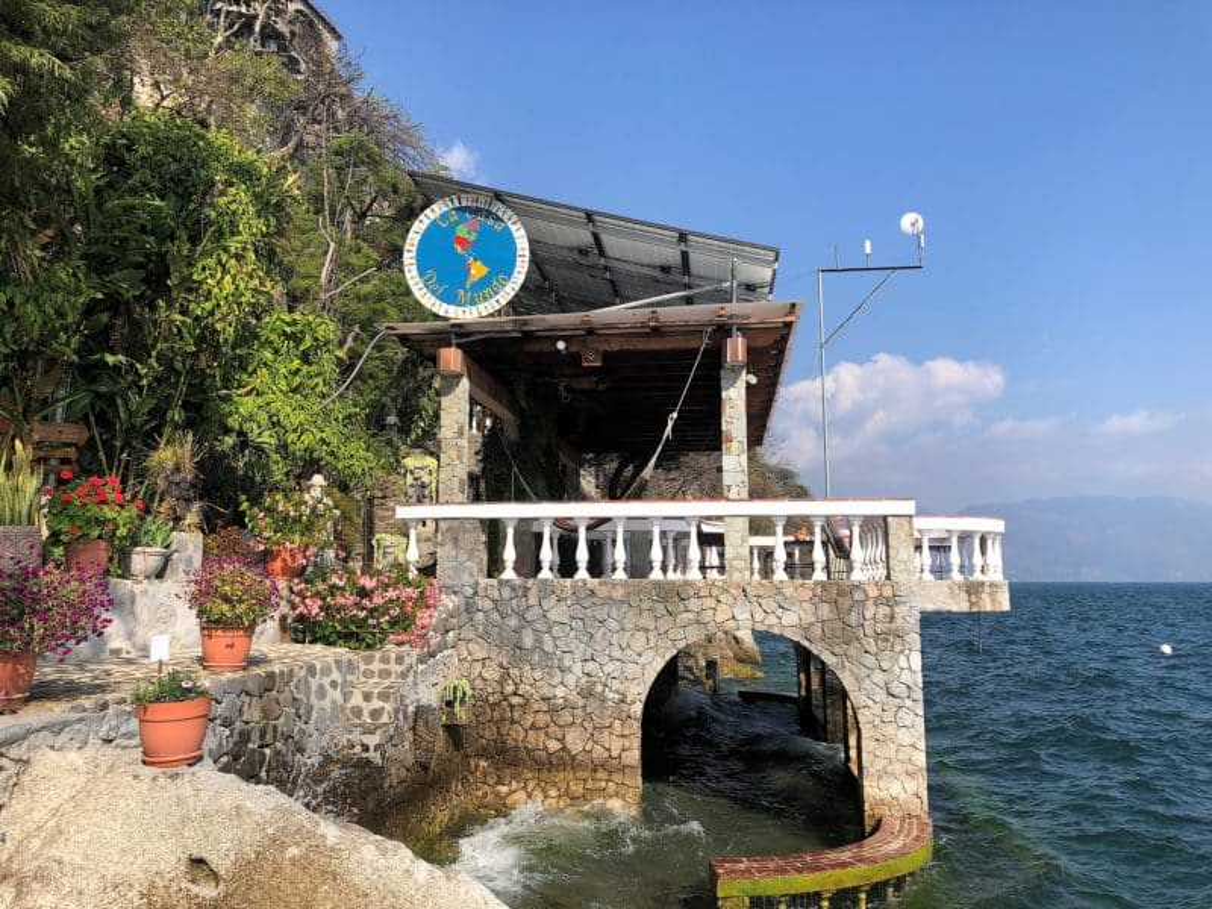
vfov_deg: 49.7
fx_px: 980
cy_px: 454
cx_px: 606
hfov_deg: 63.4
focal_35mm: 28
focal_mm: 3.99
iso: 20
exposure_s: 1/2000
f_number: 1.8
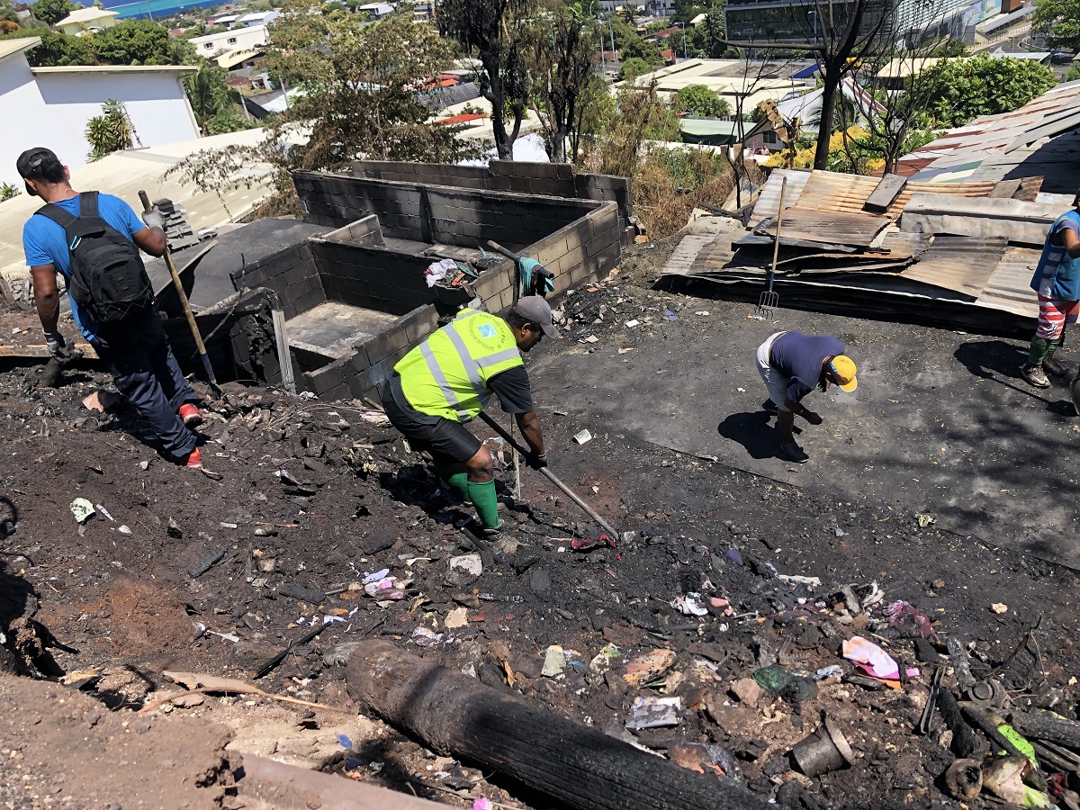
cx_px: 540
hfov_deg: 63.4
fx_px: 874
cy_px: 405
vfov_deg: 49.7
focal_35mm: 28
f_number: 1.8
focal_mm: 3.99
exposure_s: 1/1043
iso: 20
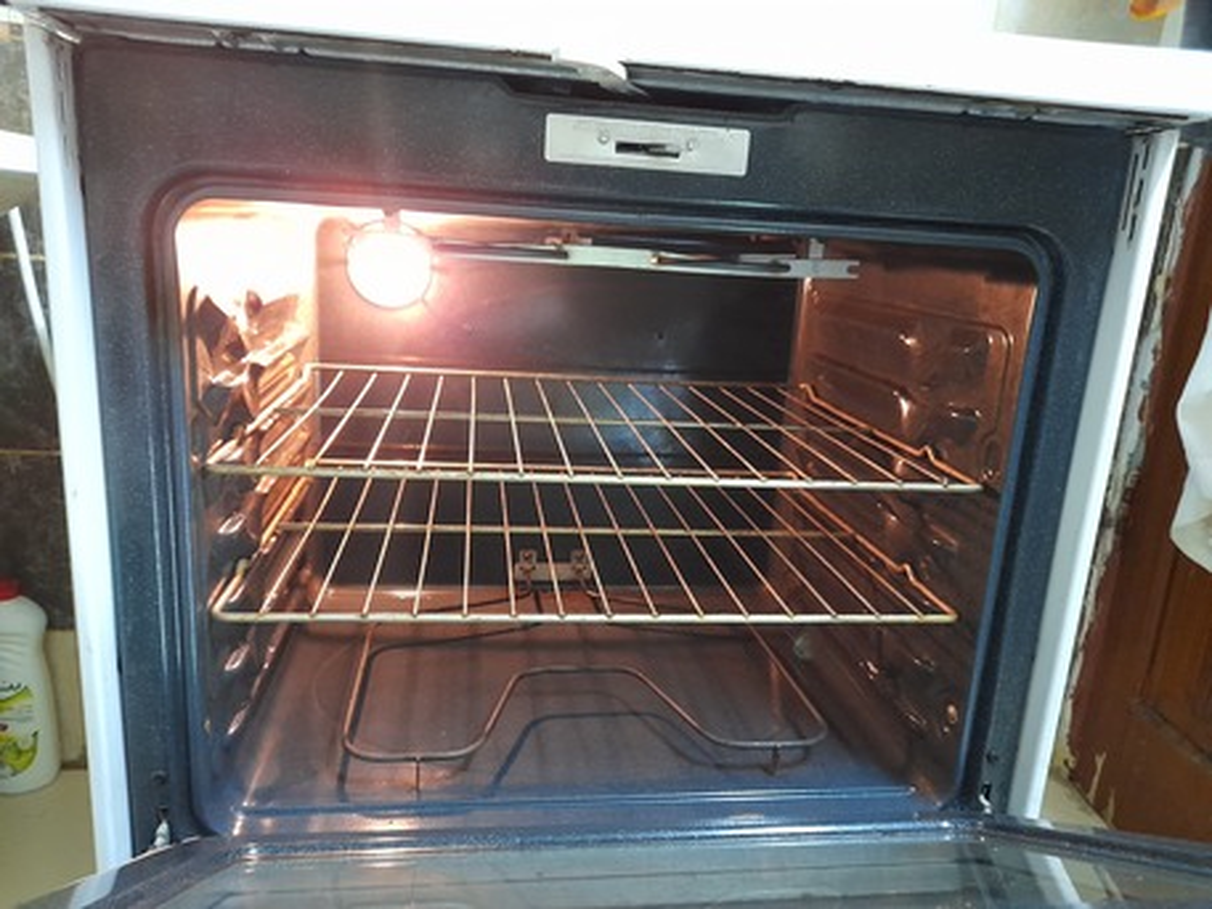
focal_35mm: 25
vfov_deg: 54.9
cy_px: 454
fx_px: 876
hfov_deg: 69.4
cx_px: 606
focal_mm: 4.6
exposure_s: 1/20
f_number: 2
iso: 640
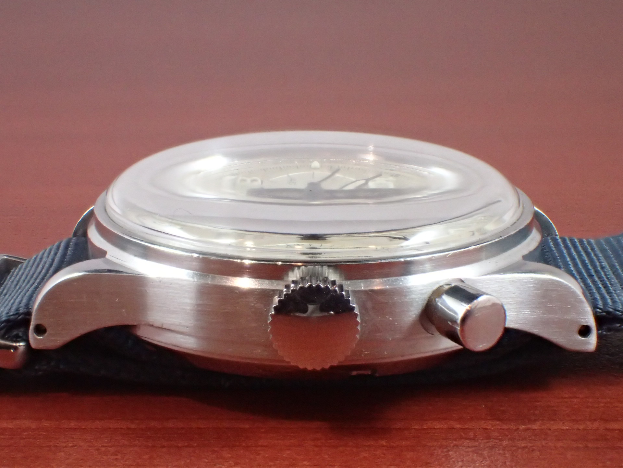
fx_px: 1332
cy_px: 234
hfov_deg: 26.3
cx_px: 312
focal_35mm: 74
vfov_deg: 19.9
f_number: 5.6
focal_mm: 13.47
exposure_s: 1/80
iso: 1250
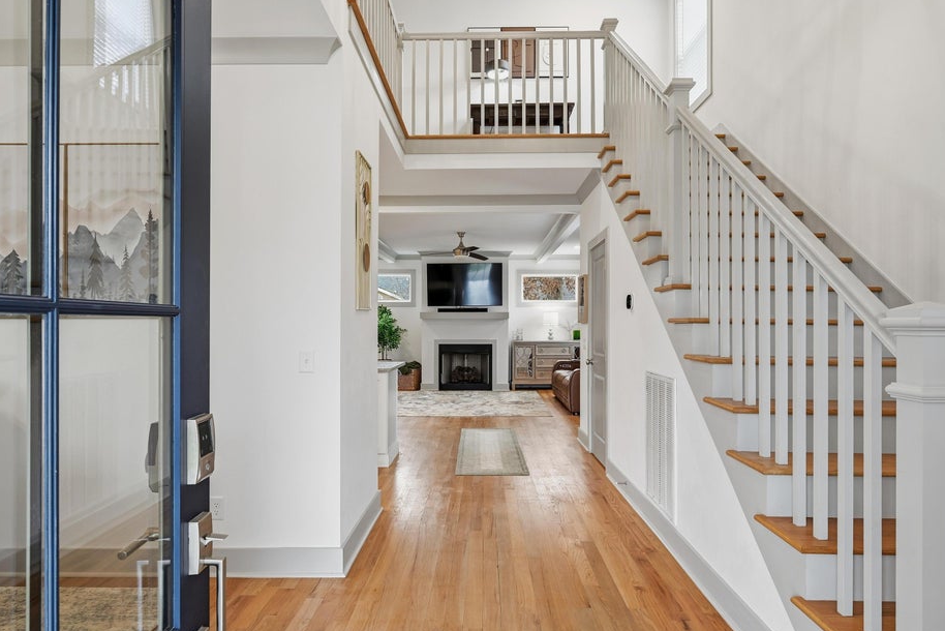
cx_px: 477
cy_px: 304
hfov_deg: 81.2
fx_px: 551
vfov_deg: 59.5
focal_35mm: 21
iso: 100
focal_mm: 20
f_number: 11
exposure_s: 1/15
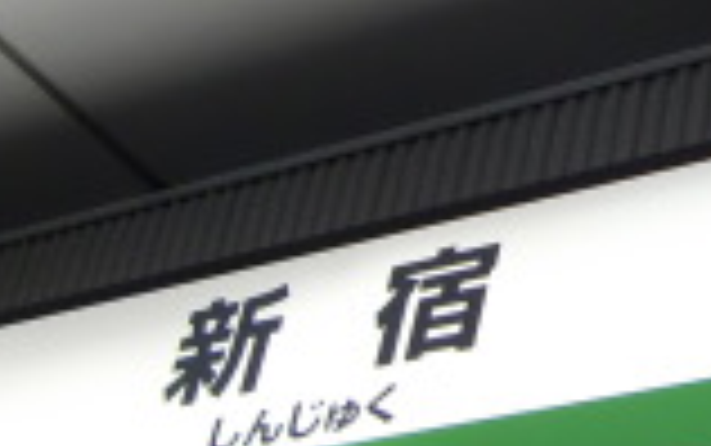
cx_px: 706
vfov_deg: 10.9
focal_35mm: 120
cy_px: 176
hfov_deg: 17.0
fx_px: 2327
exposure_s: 1/80
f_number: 2.6
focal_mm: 4.9
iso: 64
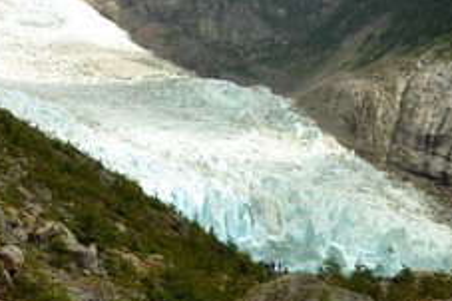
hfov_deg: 21.3
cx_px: 346
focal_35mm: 95
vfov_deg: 14.4
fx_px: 1192
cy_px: 107
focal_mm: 24
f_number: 10
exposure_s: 1/400
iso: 250
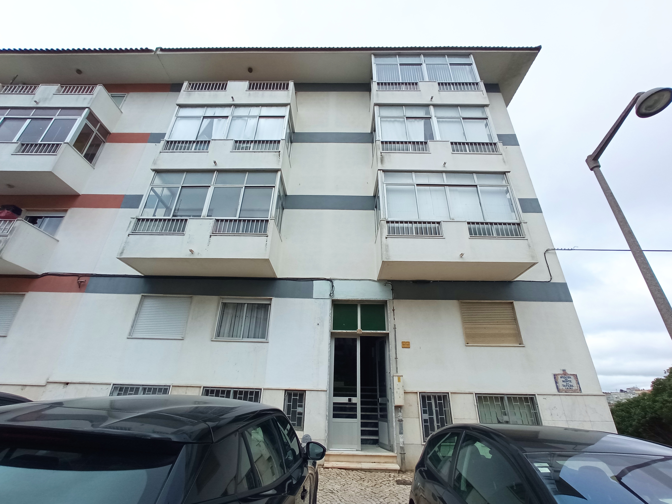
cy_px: 252
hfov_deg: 98.2
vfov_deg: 81.7
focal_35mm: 15
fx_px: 291
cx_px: 336
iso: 113
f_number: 2.2
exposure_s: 1/903
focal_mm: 1.65
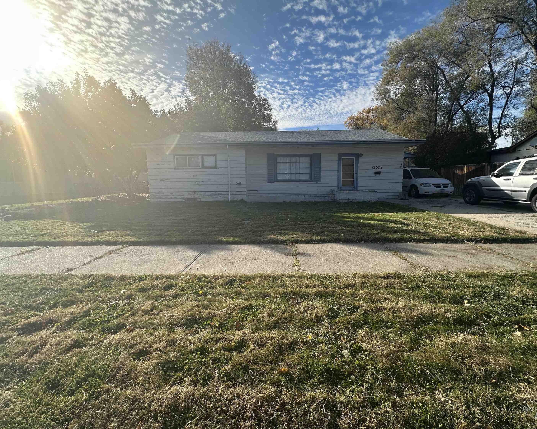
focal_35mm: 15
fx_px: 238
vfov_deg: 84.0
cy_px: 209
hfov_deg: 96.8
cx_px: 273
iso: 50
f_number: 2.2
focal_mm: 2.22
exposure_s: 1/1366
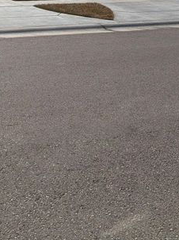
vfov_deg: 32.4
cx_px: 6
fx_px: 366
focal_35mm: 53
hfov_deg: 26.3
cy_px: -15
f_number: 1.78
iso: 100
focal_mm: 6.76
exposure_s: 1/14286
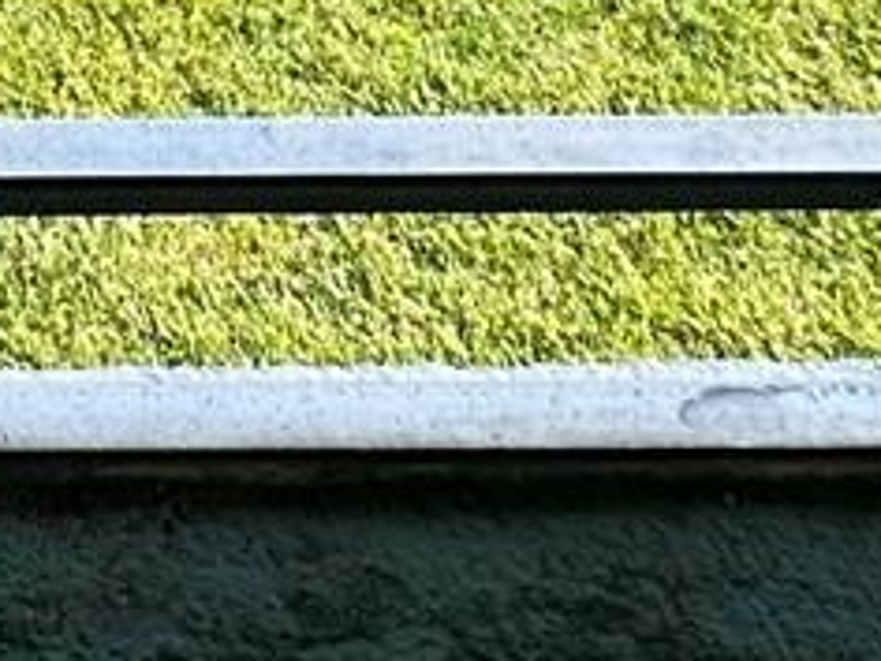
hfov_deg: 17.9
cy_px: -1512
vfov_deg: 9.9
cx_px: -530
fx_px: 2418
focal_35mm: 95
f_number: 2.2
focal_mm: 2.22
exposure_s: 1/221
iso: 40
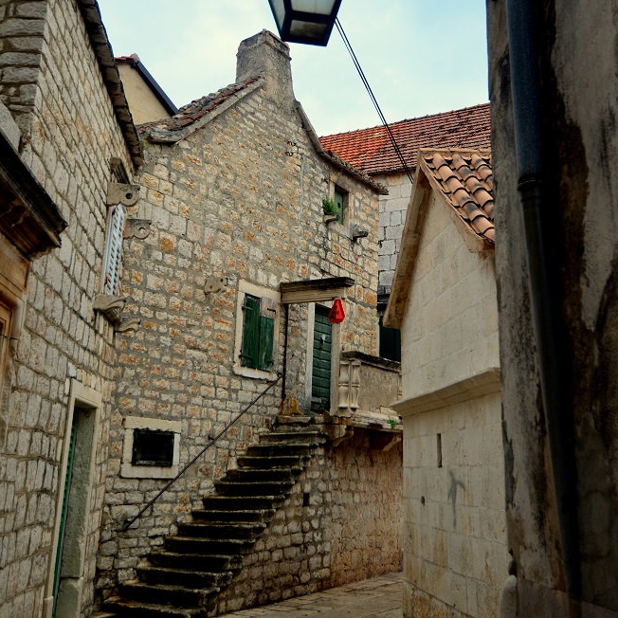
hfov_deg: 42.8
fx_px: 788
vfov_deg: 42.6
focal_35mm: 39
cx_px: 310
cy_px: 244
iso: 400
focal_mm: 20
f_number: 4.5
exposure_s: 1/1000
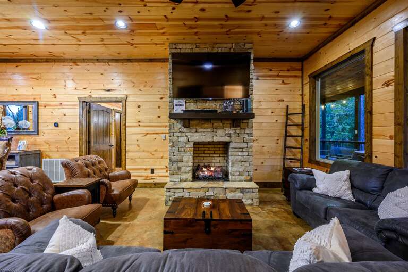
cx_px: 204
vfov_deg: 81.1
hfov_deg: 104.3
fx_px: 159
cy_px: 136
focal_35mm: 14
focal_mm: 14
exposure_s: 1.3
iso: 250
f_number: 9
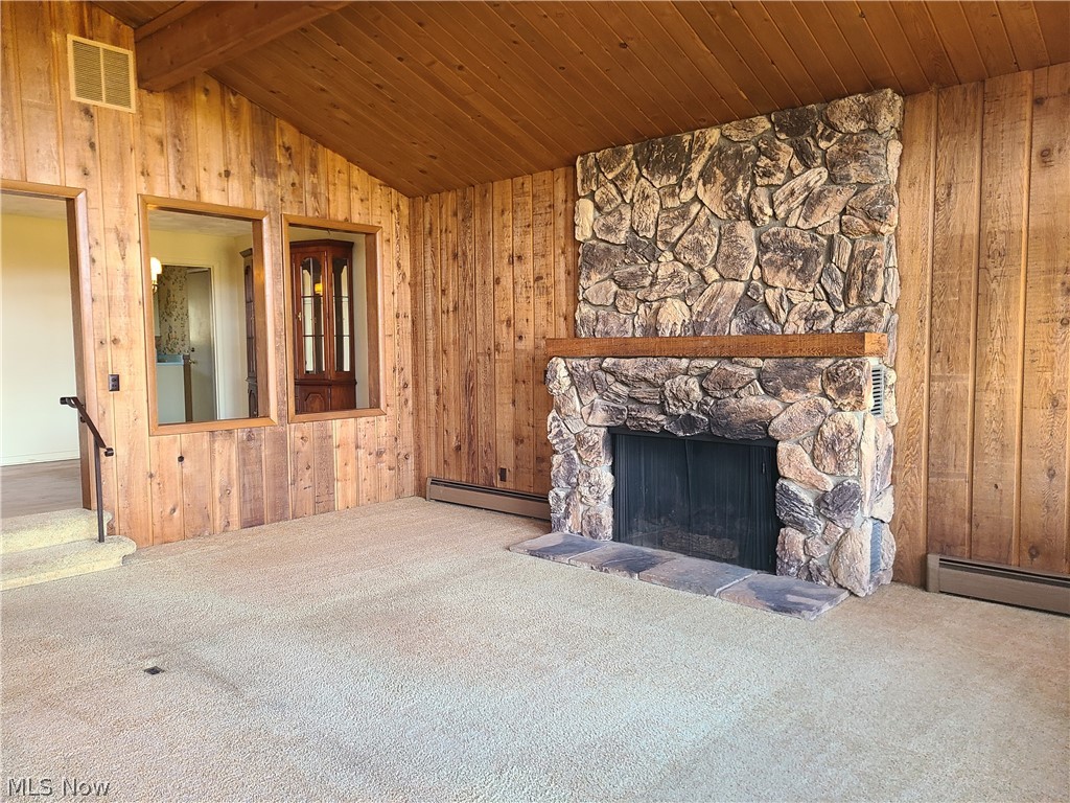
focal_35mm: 26
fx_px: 804
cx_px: 535
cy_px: 402
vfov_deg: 53.1
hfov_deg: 67.3
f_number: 1.8
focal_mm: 5.4
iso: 200
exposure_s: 1/60
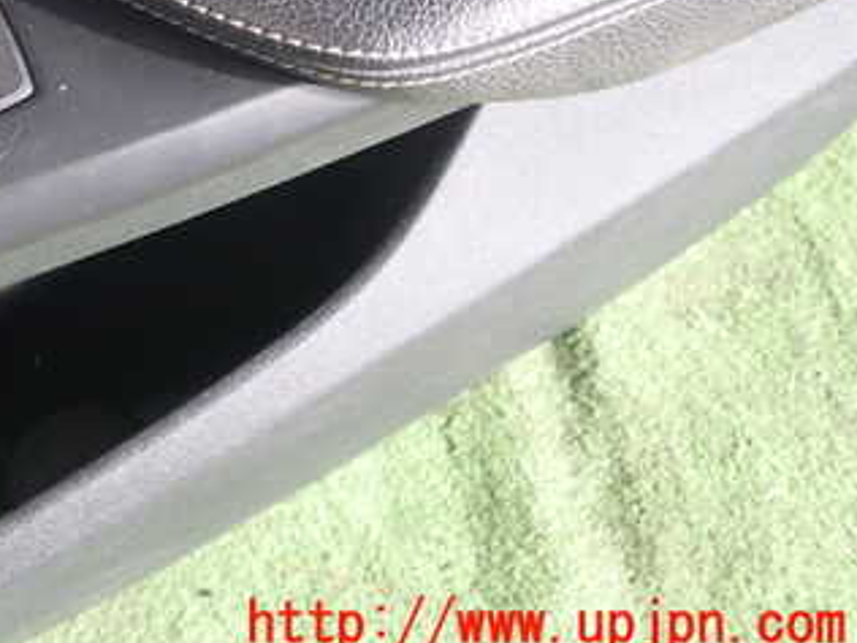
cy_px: 49
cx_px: 46
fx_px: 1411
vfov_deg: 24.8
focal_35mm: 57
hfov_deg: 31.8
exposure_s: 1/40
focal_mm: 5.4
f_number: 2.3
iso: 200
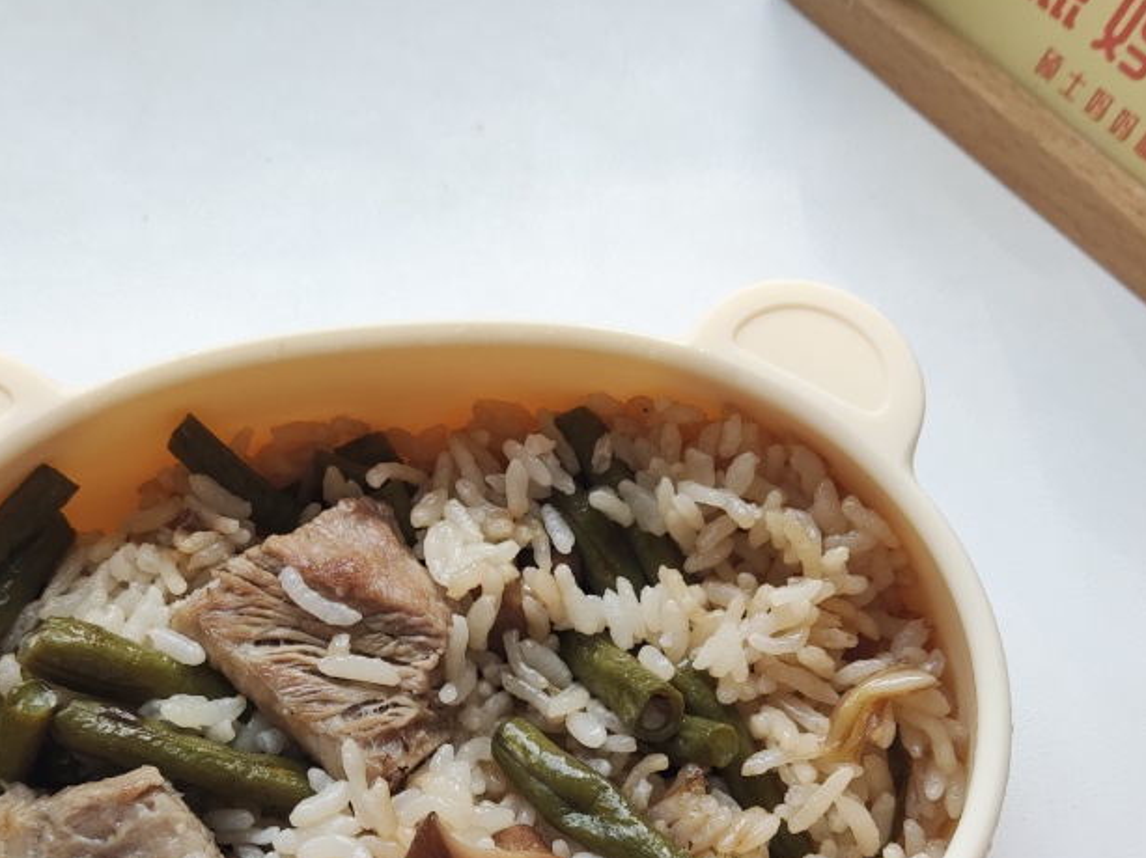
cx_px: 463
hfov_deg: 42.8
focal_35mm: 44
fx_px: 1456
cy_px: 627
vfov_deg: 32.3
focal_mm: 4.71
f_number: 1.79
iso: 89
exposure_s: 1/100
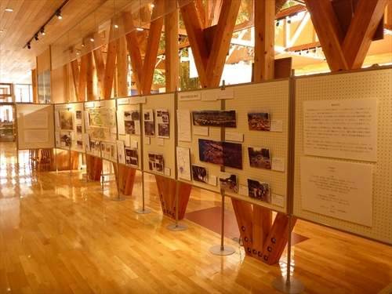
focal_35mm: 28
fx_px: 317
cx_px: 196
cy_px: 147
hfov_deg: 63.4
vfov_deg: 49.7
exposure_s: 1/50
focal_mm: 4.9
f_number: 3.3
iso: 400
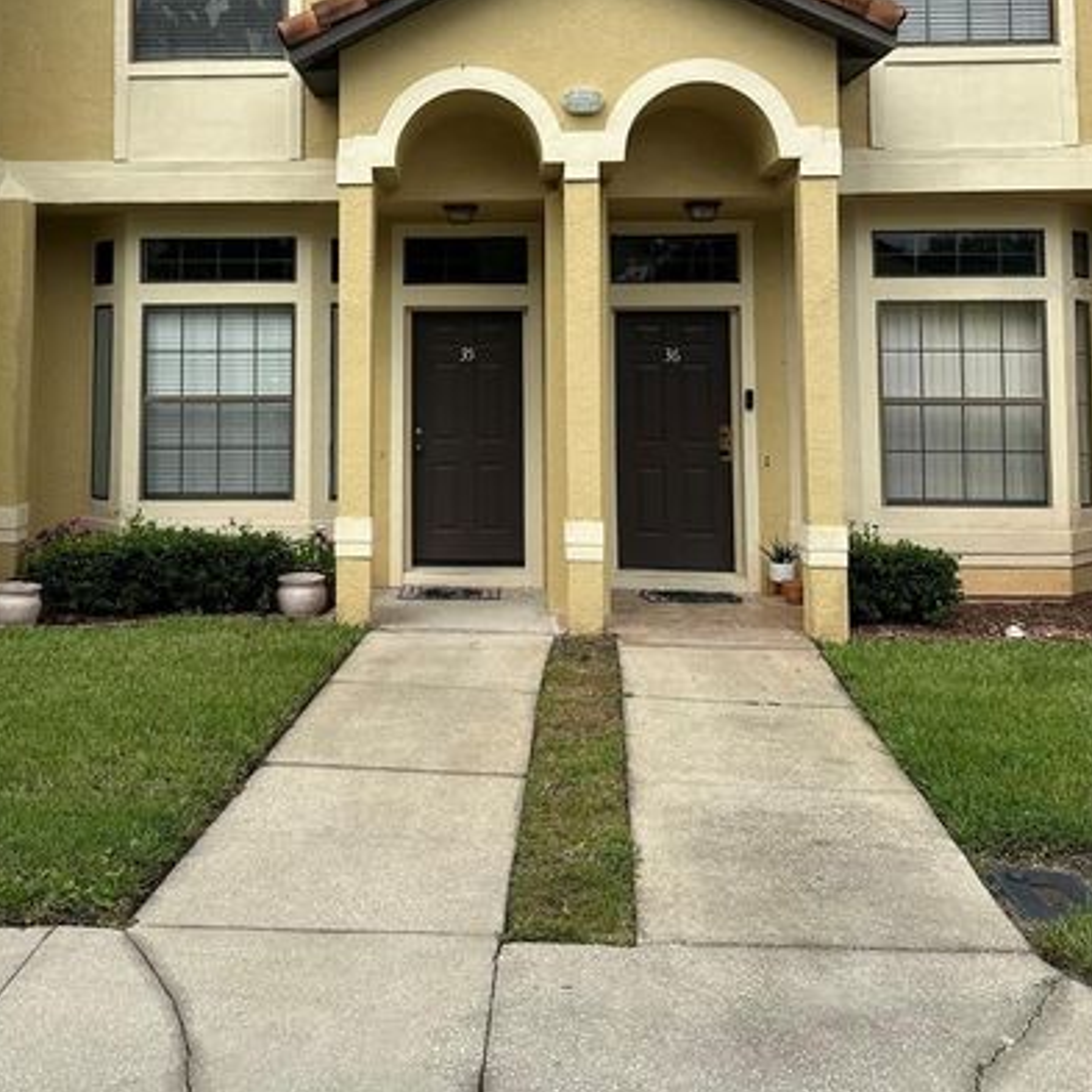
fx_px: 1285
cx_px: 408
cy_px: 288
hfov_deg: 45.6
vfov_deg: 44.7
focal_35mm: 36
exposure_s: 1/5848
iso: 80
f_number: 1.78
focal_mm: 6.86
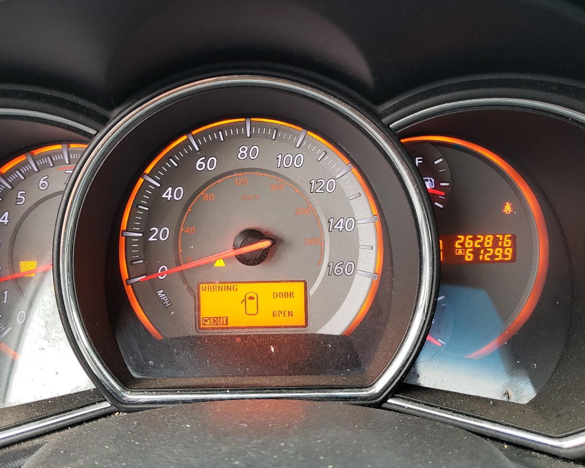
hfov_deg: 50.2
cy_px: 196
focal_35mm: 36
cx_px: 262
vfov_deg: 41.0
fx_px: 623
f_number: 1.5
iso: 67
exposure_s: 1/120
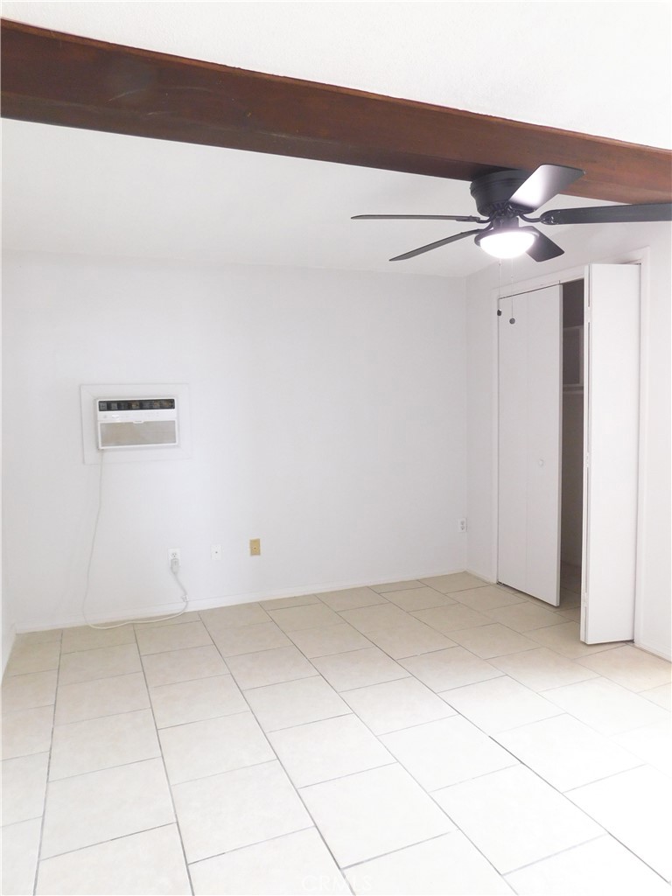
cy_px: 448
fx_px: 621
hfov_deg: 56.8
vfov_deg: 71.6
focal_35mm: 24
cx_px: 336
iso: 220
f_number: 3
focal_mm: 4.1
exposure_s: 1/30
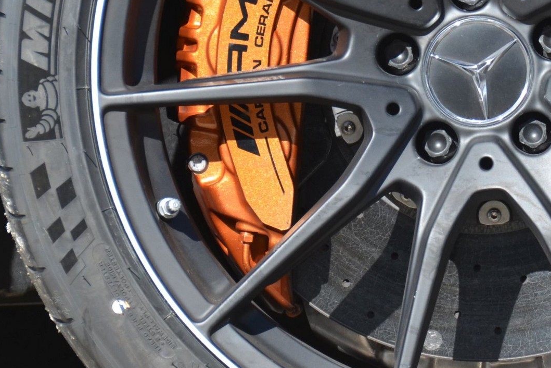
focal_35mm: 477
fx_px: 7303
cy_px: 113
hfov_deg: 4.3
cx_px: 445
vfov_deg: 2.9
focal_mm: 135
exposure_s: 1/1000
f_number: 5.6
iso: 400
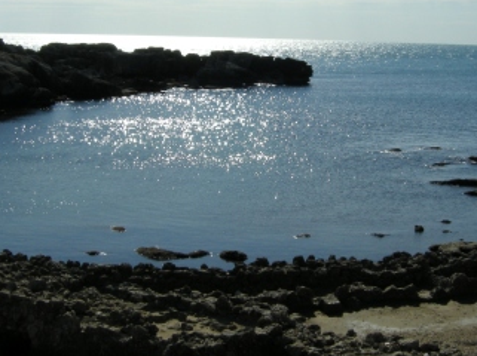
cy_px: 126
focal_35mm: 71
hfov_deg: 27.4
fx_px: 977
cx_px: 254
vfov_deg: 20.6
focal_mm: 7.5
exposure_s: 1/394
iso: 64
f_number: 7.6
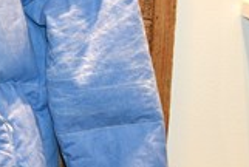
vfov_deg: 12.5
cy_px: -36
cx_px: -141
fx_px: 741
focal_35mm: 107
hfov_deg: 17.0
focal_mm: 18
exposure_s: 1/100
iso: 800
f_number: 5
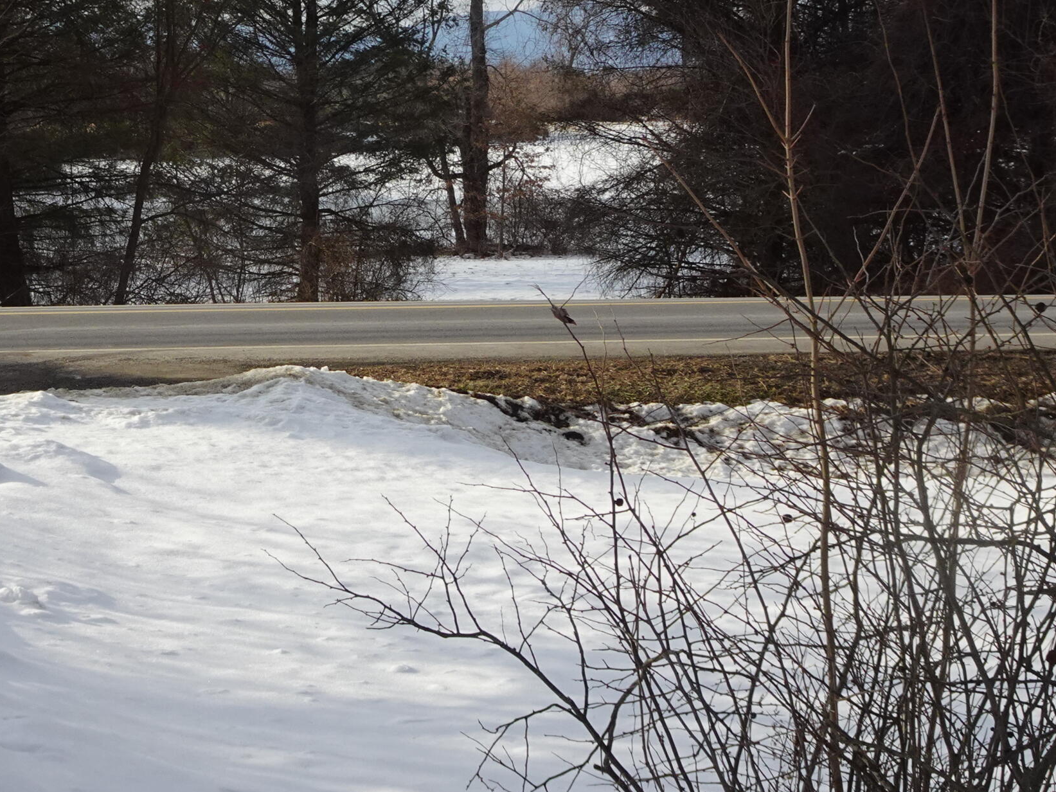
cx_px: 313
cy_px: 183
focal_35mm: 84
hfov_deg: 23.1
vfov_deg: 17.5
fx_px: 2562
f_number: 4.5
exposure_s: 1/640
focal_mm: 7.53
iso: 80
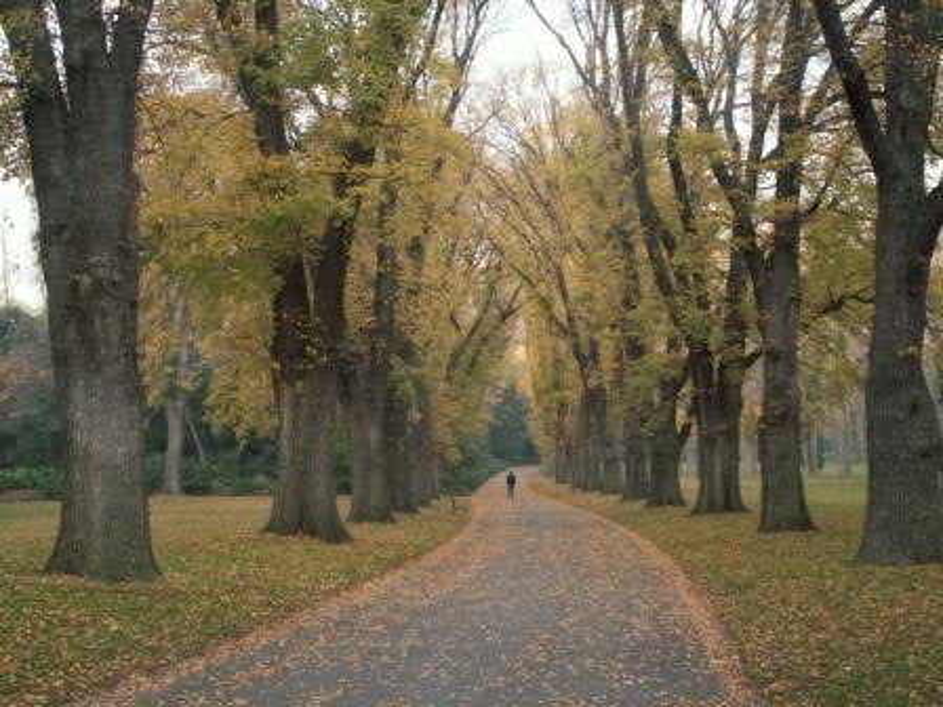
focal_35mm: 48
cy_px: 354
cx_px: 472
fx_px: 1308
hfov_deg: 39.7
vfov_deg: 30.3
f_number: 3.2
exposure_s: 1/40
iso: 64
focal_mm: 8.03
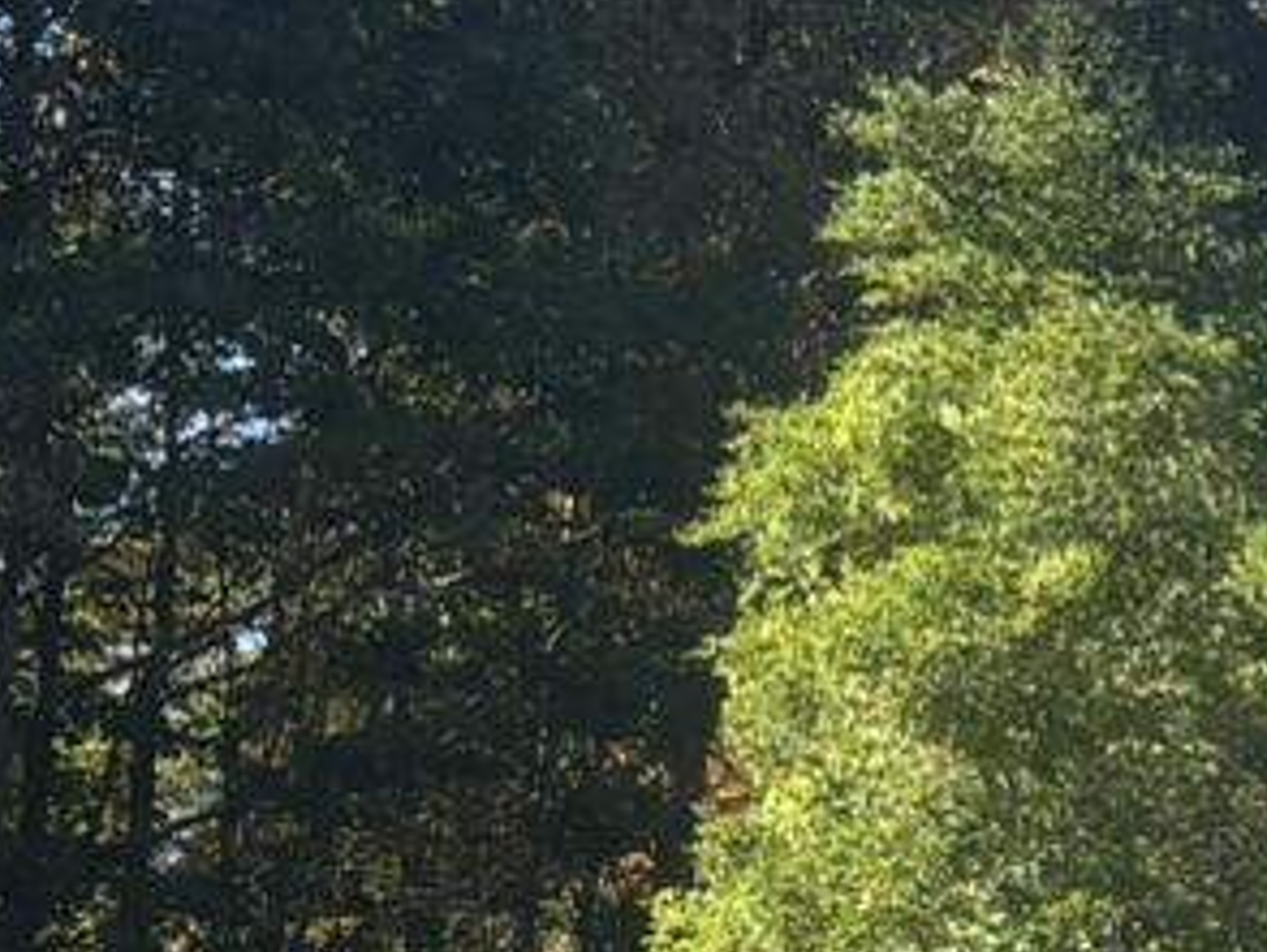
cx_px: 2702
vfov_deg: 8.1
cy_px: 1340
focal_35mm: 181
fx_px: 6630
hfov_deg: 10.0
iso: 50
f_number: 1.6
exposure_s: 1/1399
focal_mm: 5.96
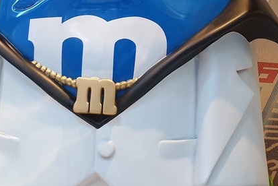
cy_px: -1
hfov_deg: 30.1
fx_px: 518
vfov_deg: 19.7
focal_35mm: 67
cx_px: 134
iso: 200
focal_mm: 4.3
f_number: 2.4
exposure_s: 1/60
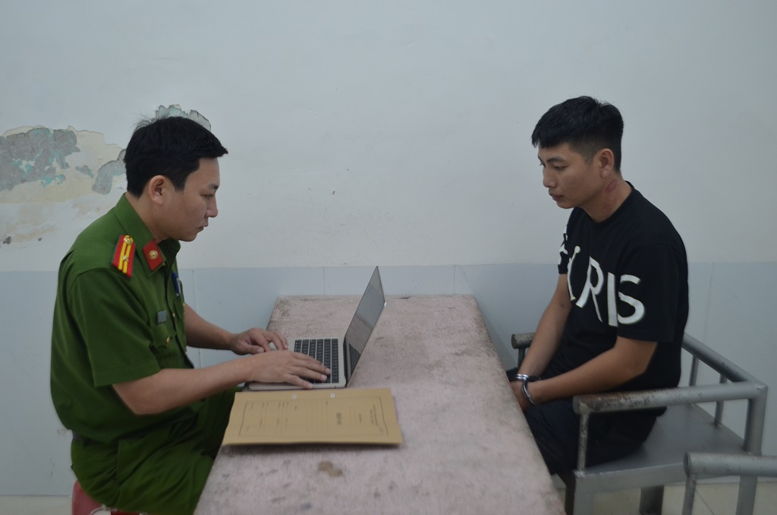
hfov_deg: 53.2
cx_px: 388
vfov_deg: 36.7
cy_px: 258
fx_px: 775
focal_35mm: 36
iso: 640
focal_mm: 24
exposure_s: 1/80
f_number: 4.5
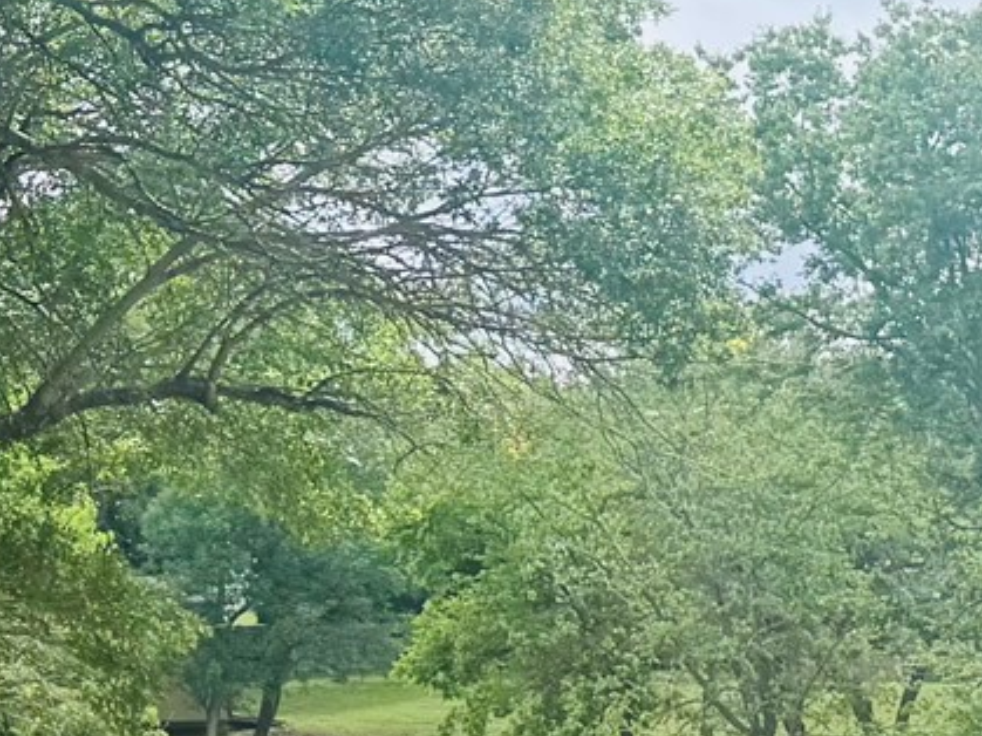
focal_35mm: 110
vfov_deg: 13.4
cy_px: 152
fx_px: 3120
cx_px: -930
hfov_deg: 14.9
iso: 80
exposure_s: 1/980
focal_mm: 6.76
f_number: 1.78
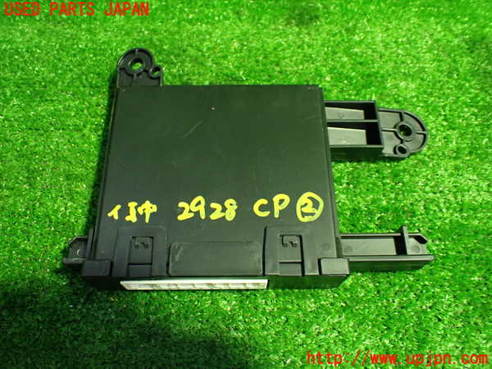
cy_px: 184
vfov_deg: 46.8
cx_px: 246
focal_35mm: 30
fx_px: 426
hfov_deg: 60.0
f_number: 2.3
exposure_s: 1/50
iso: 800
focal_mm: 5.4
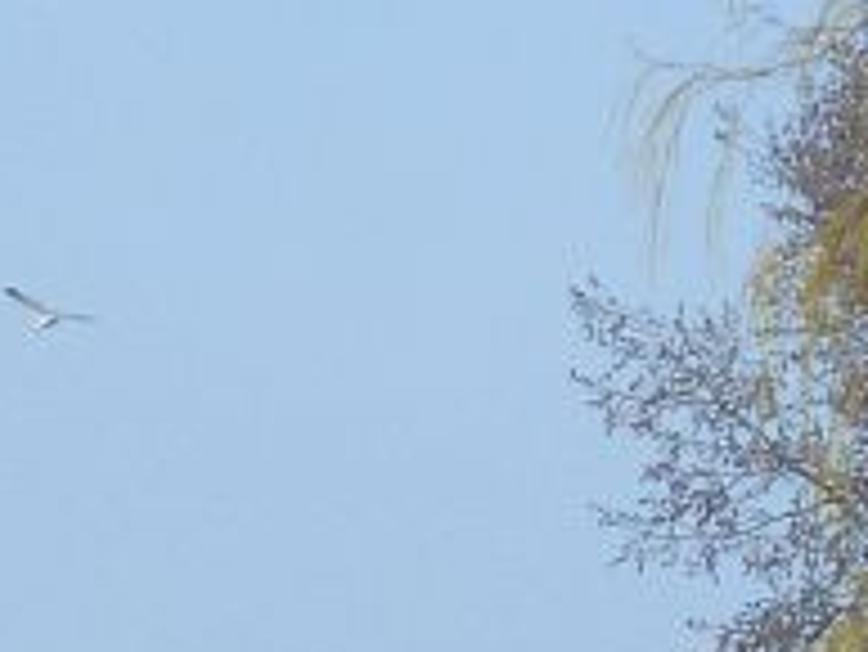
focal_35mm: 778
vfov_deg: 1.9
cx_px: -49
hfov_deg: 2.5
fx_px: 19521
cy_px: 1574
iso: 80
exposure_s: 1/400
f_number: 4.5
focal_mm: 24.1
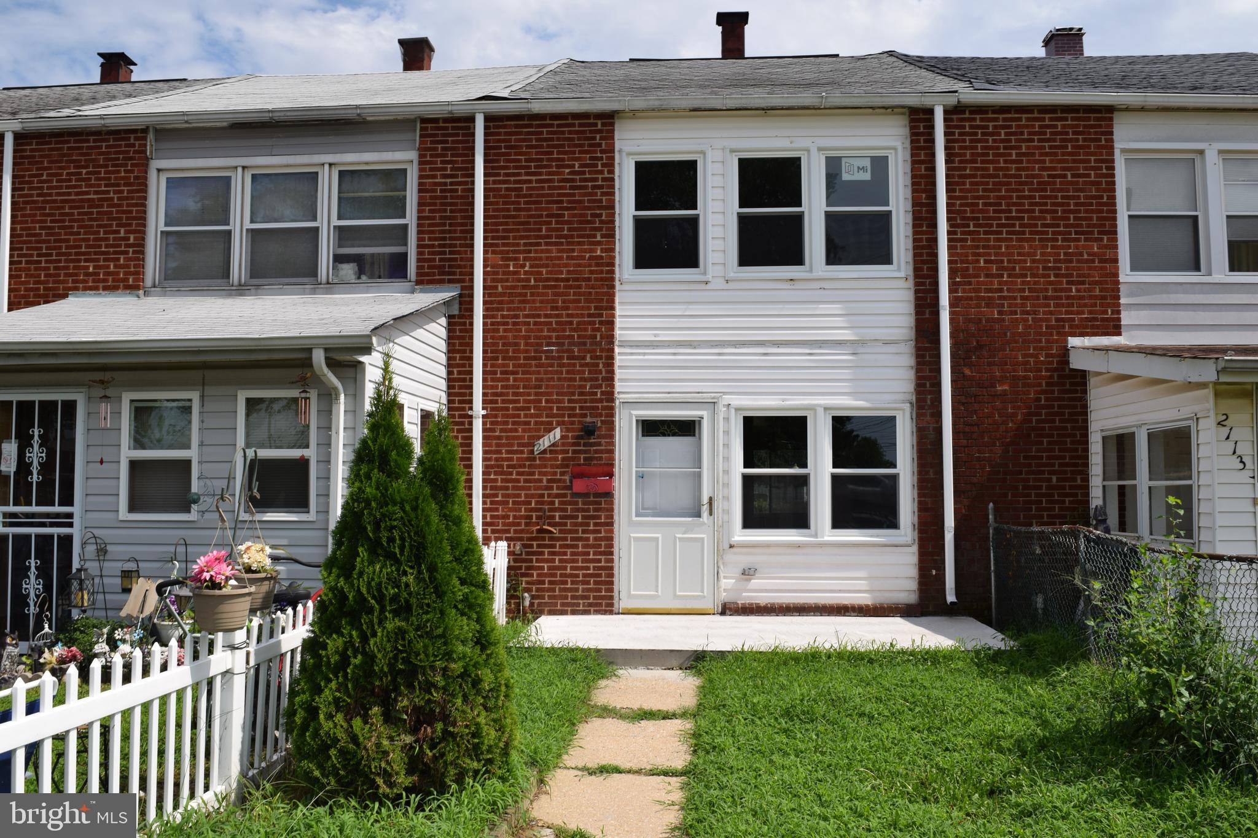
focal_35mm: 30
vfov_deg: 43.6
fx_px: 1048
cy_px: 419
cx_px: 629
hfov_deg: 61.9
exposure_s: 1/500
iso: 200
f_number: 11
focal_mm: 20
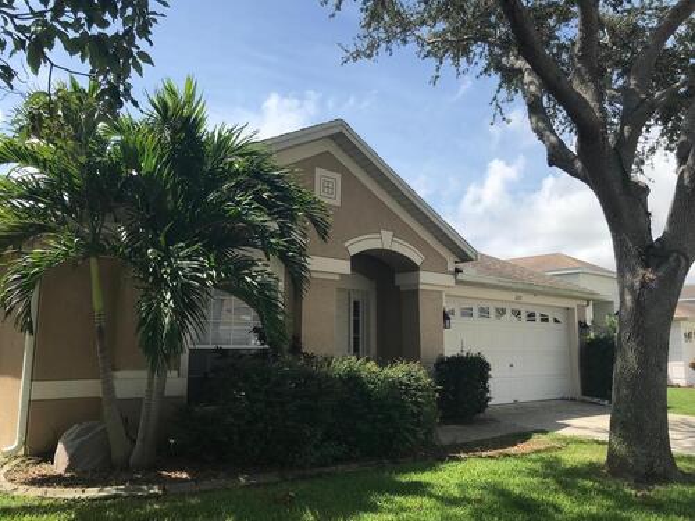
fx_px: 562
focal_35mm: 28
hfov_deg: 63.4
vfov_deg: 49.7
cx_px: 348
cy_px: 260
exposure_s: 1/1996
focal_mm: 3.99
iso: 20
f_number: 1.8
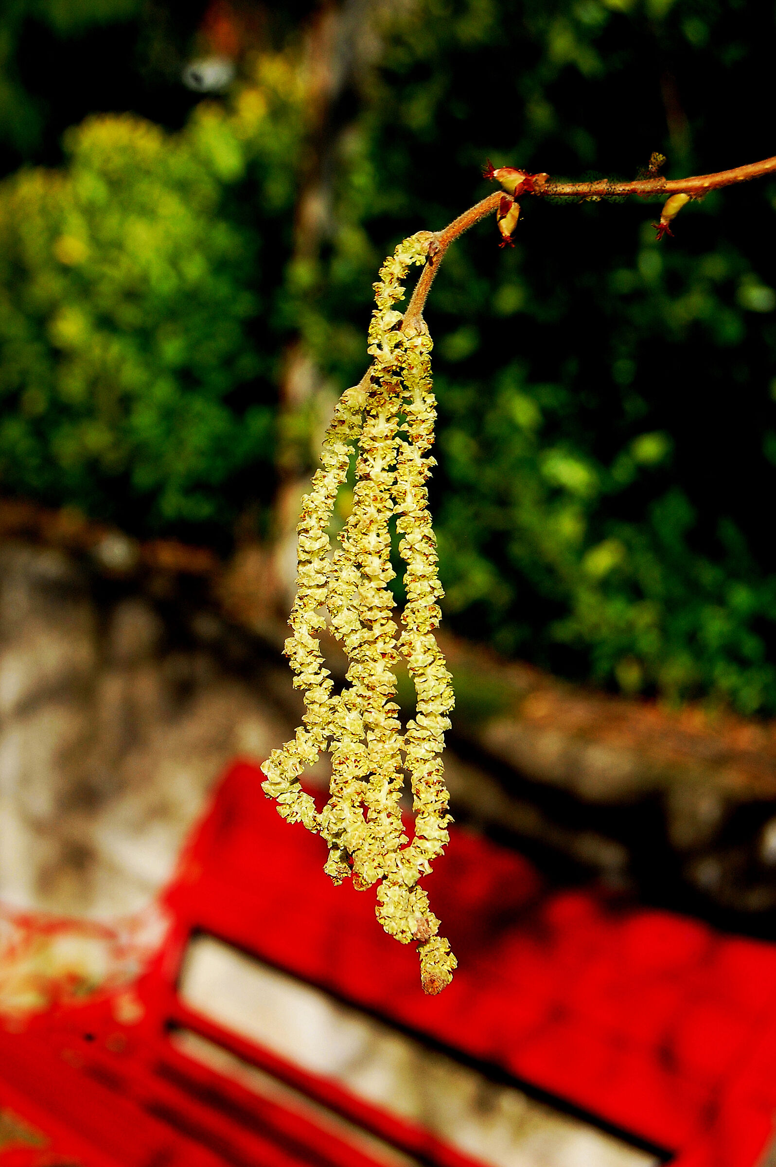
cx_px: 388
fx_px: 2672
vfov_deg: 24.6
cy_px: 584
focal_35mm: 82
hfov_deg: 16.5
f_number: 11
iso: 400
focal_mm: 55
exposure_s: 1/500
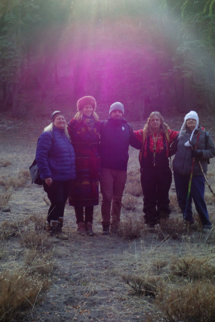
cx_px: 108
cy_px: 161
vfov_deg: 22.6
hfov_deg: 15.2
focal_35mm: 90
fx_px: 806
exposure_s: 1/60
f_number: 11
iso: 1600
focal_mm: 33.56
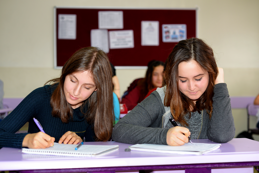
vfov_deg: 27.0
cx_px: 130
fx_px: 360
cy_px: 86
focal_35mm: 50
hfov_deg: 39.6
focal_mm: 50
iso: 125
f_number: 3.2
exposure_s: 1/60
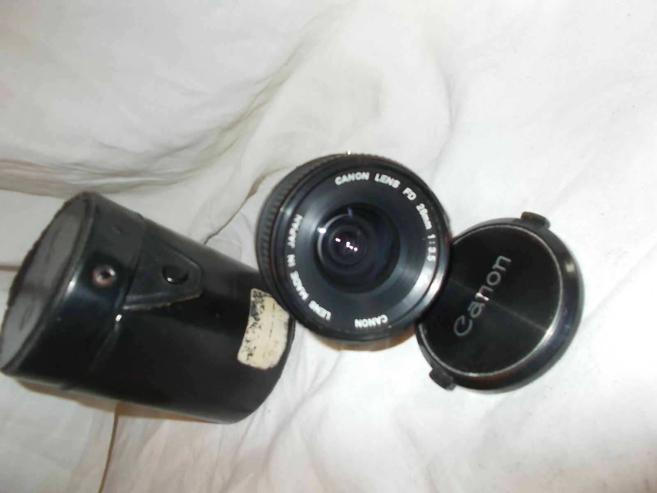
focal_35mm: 26
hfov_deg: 67.3
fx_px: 493
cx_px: 328
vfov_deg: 53.1
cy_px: 246
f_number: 3.2
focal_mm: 4.6
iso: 200
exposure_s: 1/25
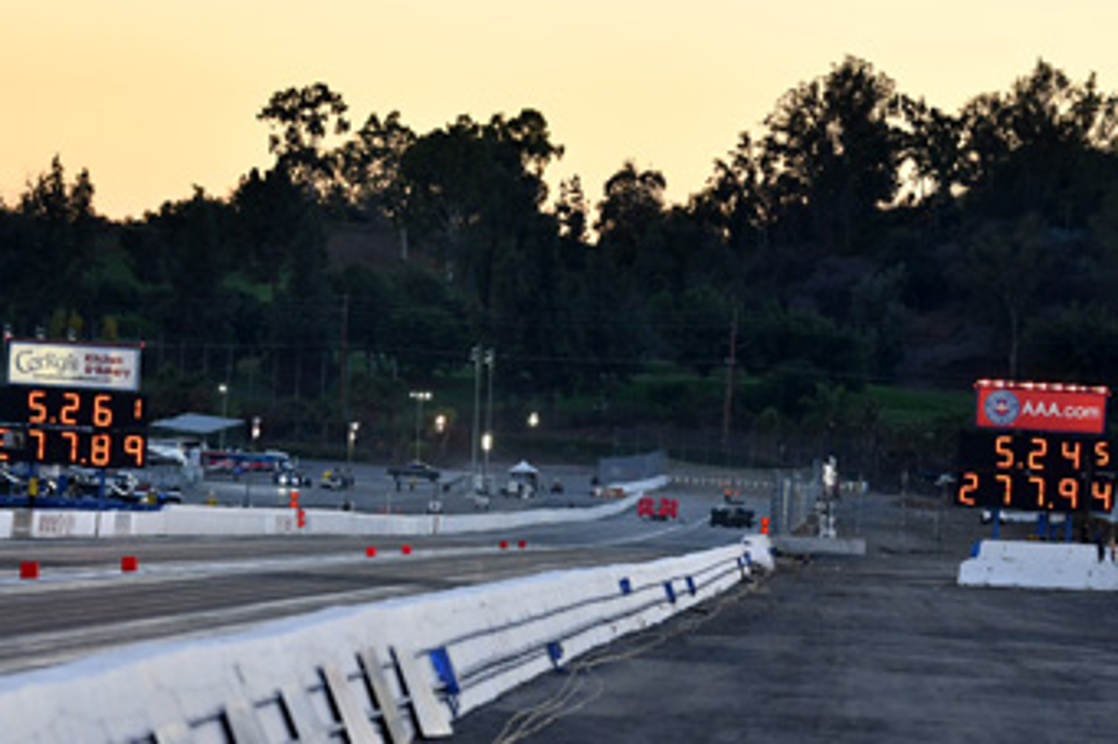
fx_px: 7636
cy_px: 424
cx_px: 626
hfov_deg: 8.4
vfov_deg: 5.6
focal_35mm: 246
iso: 500
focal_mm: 112
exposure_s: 1/800
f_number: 2.8
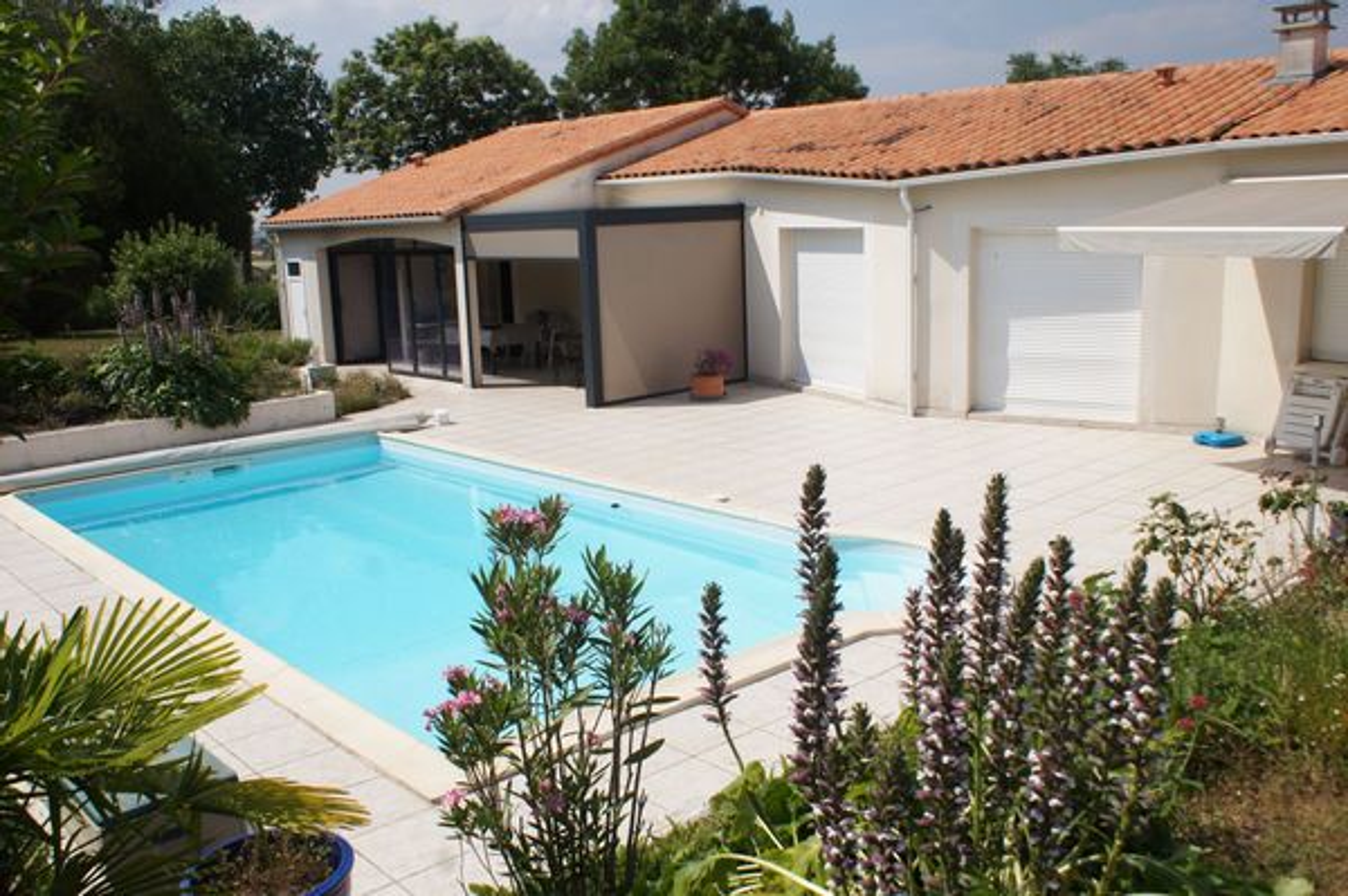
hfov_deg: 62.0
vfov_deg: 43.5
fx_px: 1122
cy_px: 448
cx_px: 674
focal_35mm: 30
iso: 100
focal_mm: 20
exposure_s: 1/320
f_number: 10
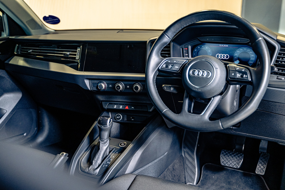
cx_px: 142
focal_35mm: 37
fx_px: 293
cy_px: 95
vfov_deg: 35.9
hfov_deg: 51.9
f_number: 2.8
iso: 1600
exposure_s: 1/200
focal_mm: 37
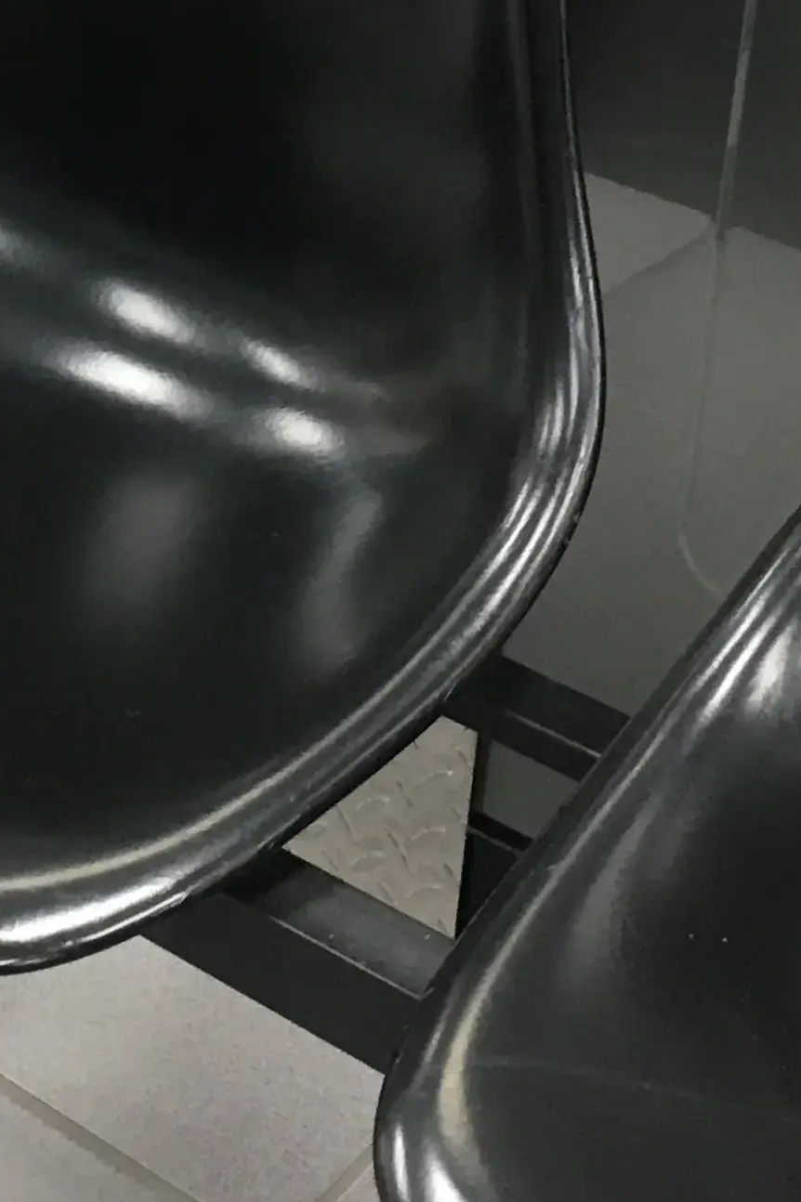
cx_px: 37
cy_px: -14
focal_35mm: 94
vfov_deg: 20.9
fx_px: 3139
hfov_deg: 14.4
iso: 80
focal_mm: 4.15
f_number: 2.2
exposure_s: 1/30
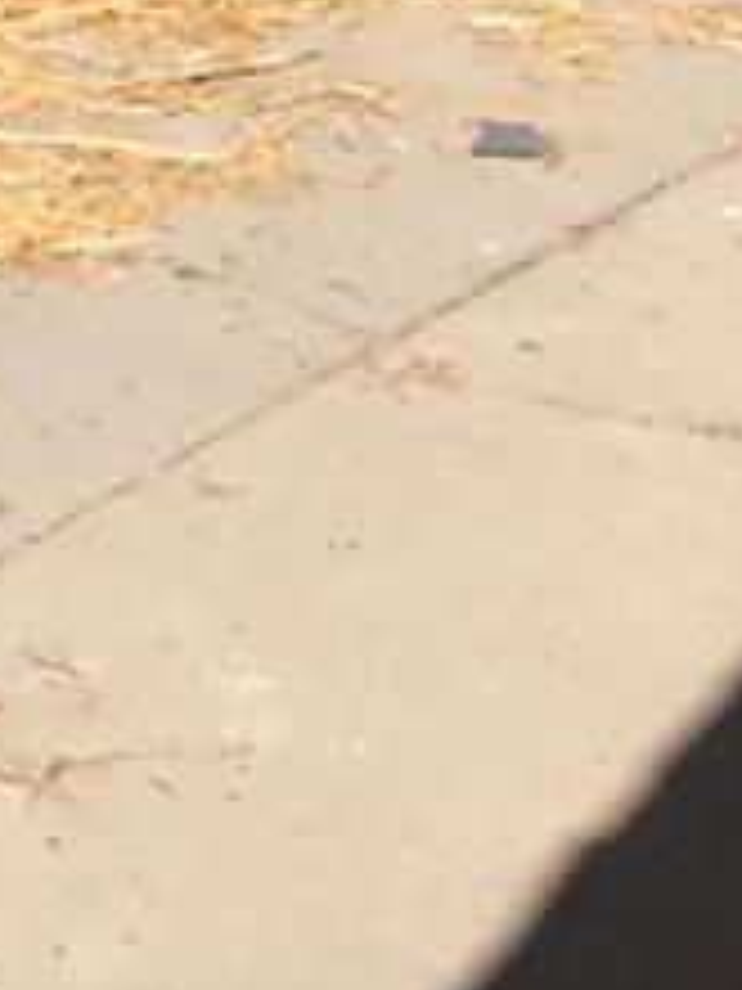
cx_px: -1387
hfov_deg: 7.0
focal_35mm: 191
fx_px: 5459
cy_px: -1152
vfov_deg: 9.5
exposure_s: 1/2825
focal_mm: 3.99
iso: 25
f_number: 1.8
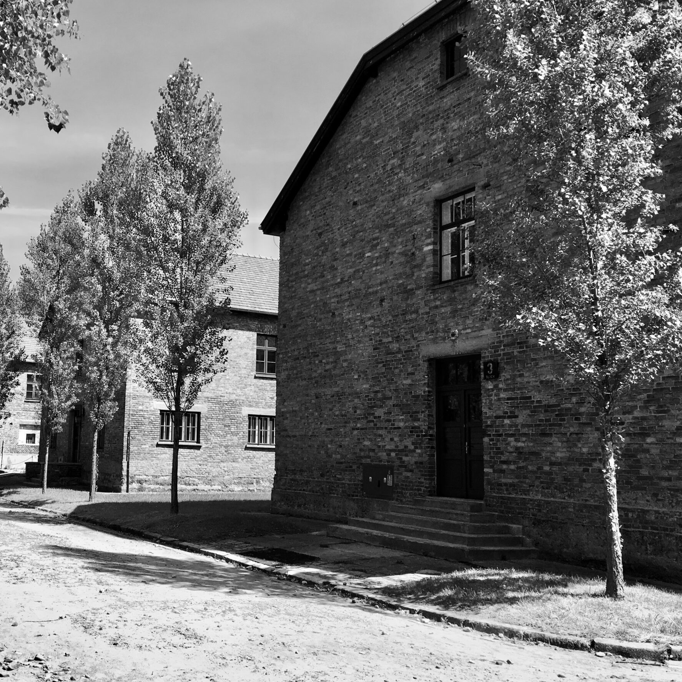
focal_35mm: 37
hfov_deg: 43.8
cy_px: 361
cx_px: 191
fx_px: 825
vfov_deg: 44.9
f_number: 2.2
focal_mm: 4.15
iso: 25
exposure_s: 1/974
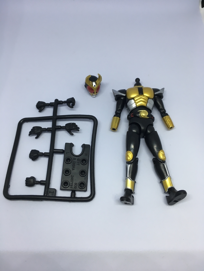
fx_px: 228
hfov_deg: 48.2
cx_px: 102
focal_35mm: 29
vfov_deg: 61.7
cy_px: 136
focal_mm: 4.15
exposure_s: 1/40
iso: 25
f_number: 2.2
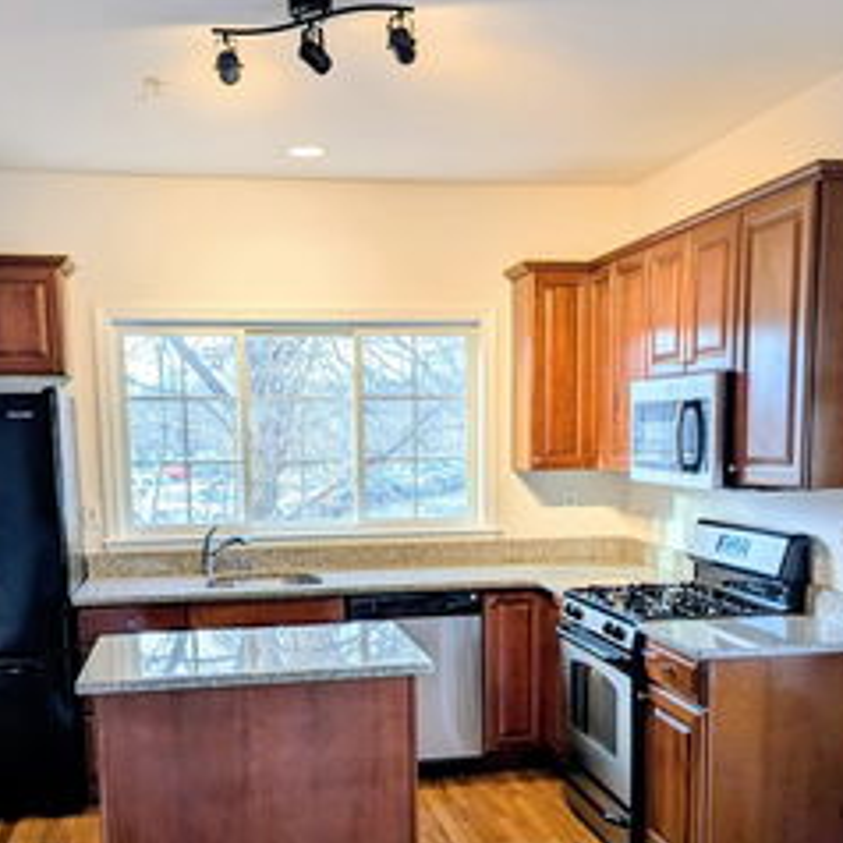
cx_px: 402
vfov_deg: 43.2
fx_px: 1047
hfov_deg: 43.8
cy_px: 563
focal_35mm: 38
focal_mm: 6.81
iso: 52
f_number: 1.85
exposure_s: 1/120
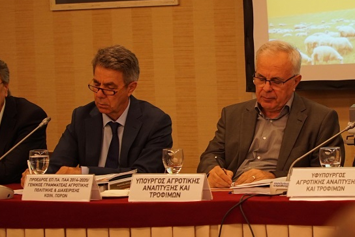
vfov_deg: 6.0
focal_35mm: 231
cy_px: 102
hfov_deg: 8.9
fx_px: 2278
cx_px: 259
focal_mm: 105
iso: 1250
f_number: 4
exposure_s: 1/160
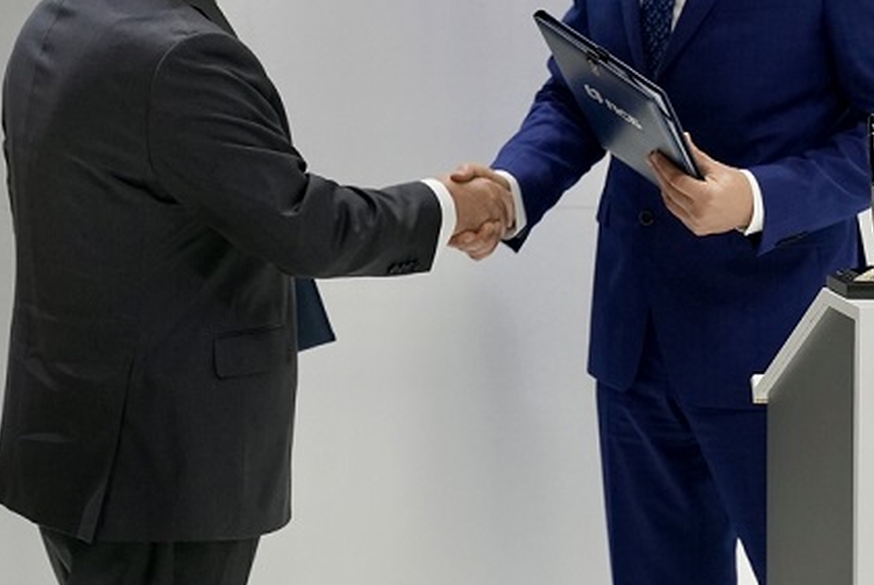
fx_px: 2649
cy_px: 55
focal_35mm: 109
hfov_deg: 18.7
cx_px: 426
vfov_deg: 12.5
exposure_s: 1/250
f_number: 4
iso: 2500
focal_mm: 54
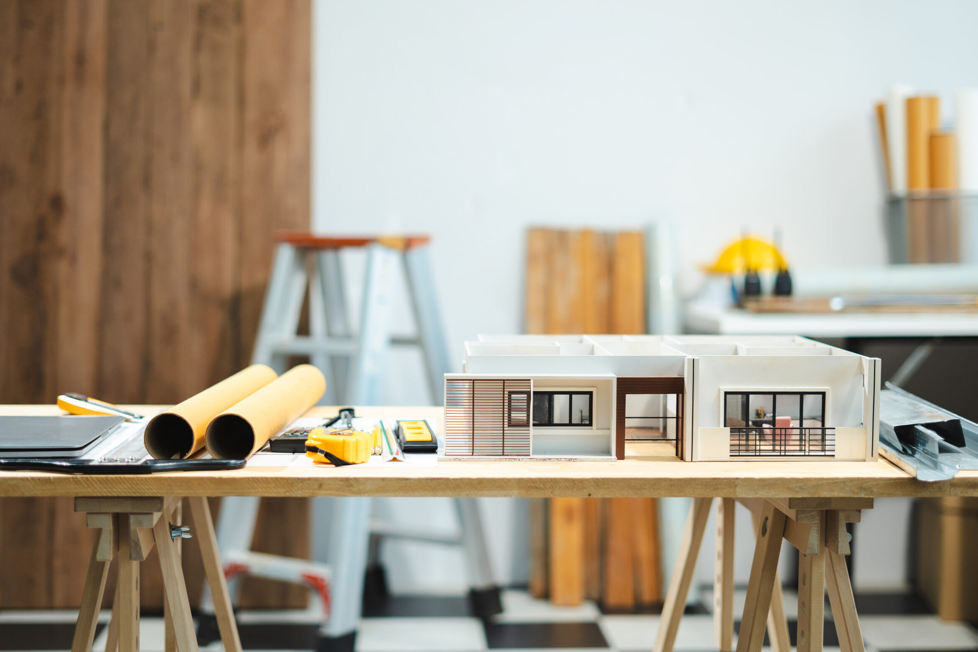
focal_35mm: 55
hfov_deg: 36.2
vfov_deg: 24.6
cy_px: 323
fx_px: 1494
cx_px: 469
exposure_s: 1/250
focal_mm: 50
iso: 400
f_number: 2
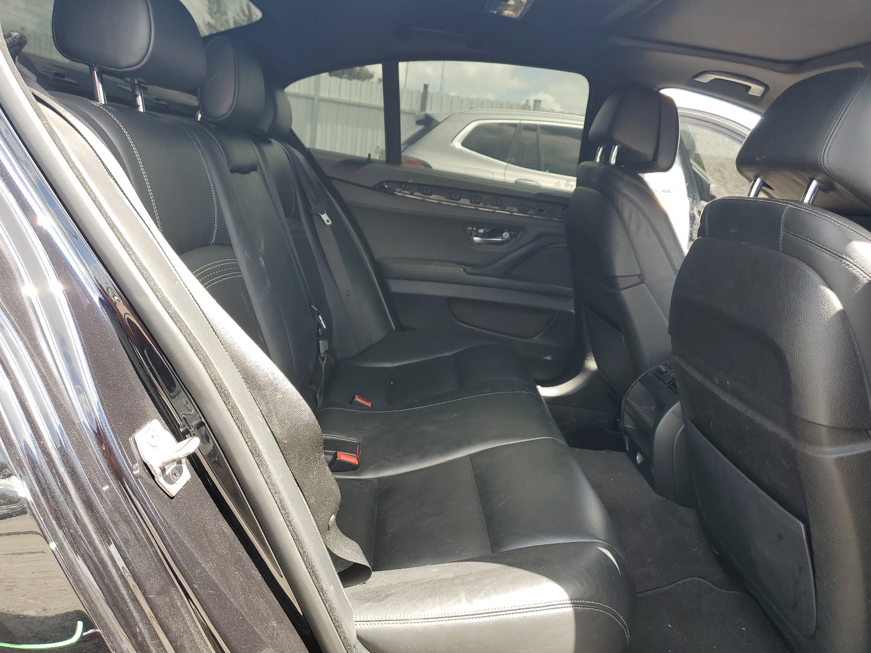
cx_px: 436
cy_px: 326
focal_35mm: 26
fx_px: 654
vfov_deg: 53.1
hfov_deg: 67.3
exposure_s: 1/213
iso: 50
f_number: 1.5
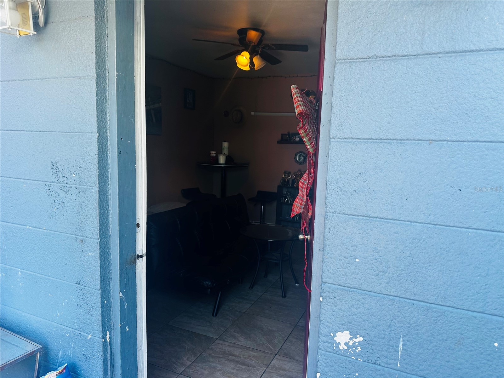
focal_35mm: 24
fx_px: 349
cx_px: 252
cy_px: 189
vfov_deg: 56.8
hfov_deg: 71.6
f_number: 1.78
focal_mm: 6.86
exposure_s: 1/123
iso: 64
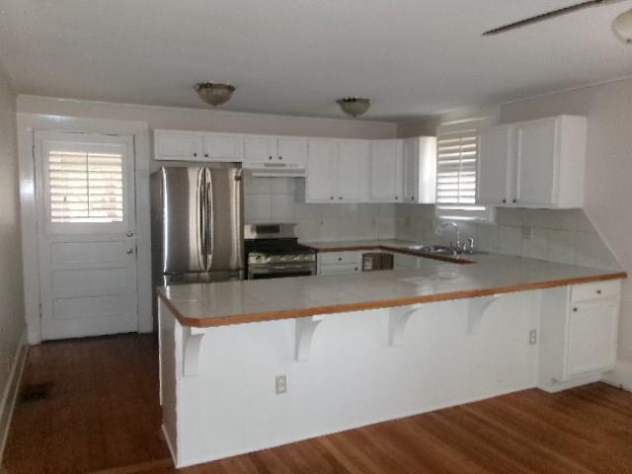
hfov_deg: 63.4
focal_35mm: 28
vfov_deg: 49.7
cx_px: 316
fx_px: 511
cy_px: 237
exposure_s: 1/34
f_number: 3.9
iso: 558
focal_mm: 5.1
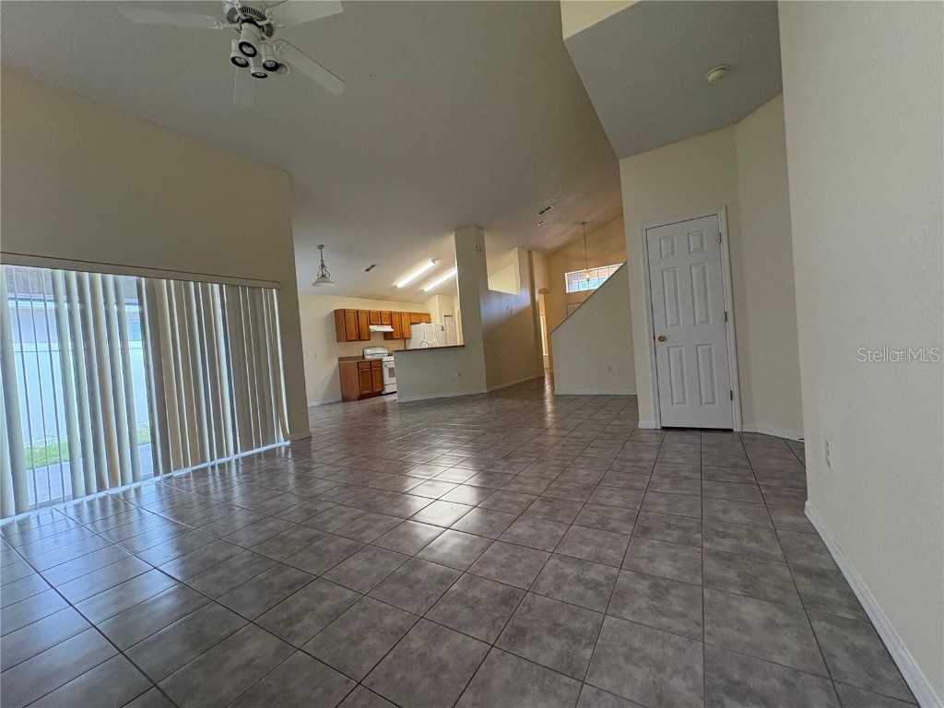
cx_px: 472
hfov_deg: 102.1
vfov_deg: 85.7
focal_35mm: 14
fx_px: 382
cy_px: 354
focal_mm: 2.22
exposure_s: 1/120
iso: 320
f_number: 2.2
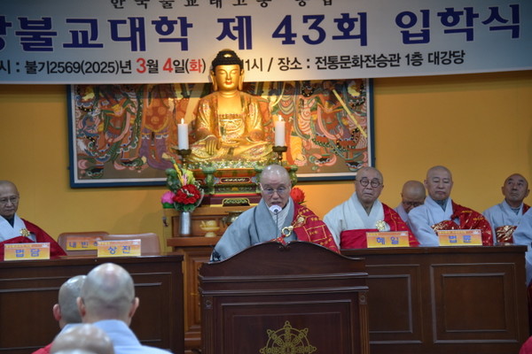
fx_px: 1803
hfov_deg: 16.8
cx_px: 266
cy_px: 177
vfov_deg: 11.2
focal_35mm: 122
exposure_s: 1/60
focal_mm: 122
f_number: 5.6
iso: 1400
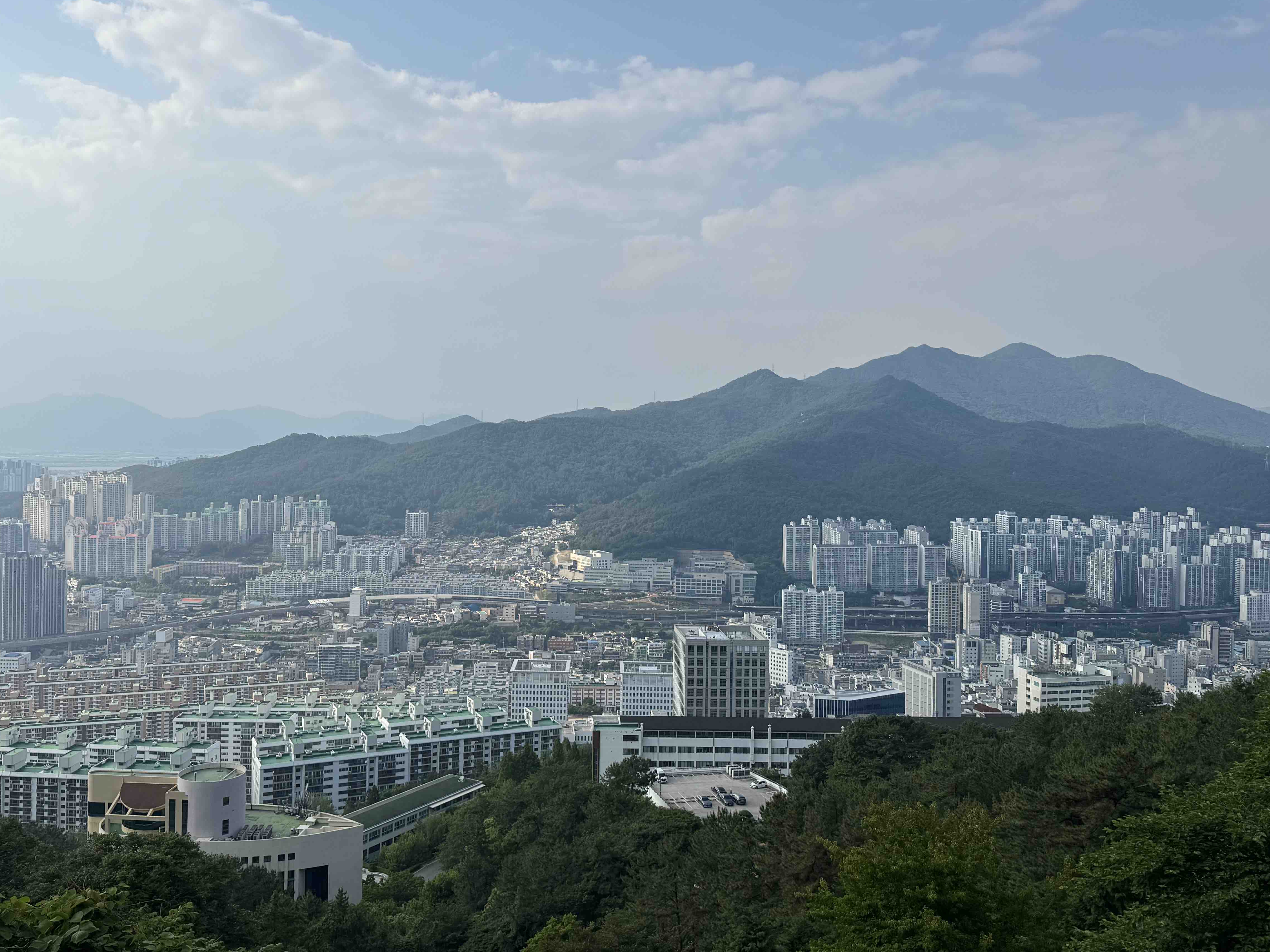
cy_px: 436
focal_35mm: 30
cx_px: 603
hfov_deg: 59.9
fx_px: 1101
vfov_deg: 46.7
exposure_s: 1/7092
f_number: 1.78
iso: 80
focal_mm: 6.76
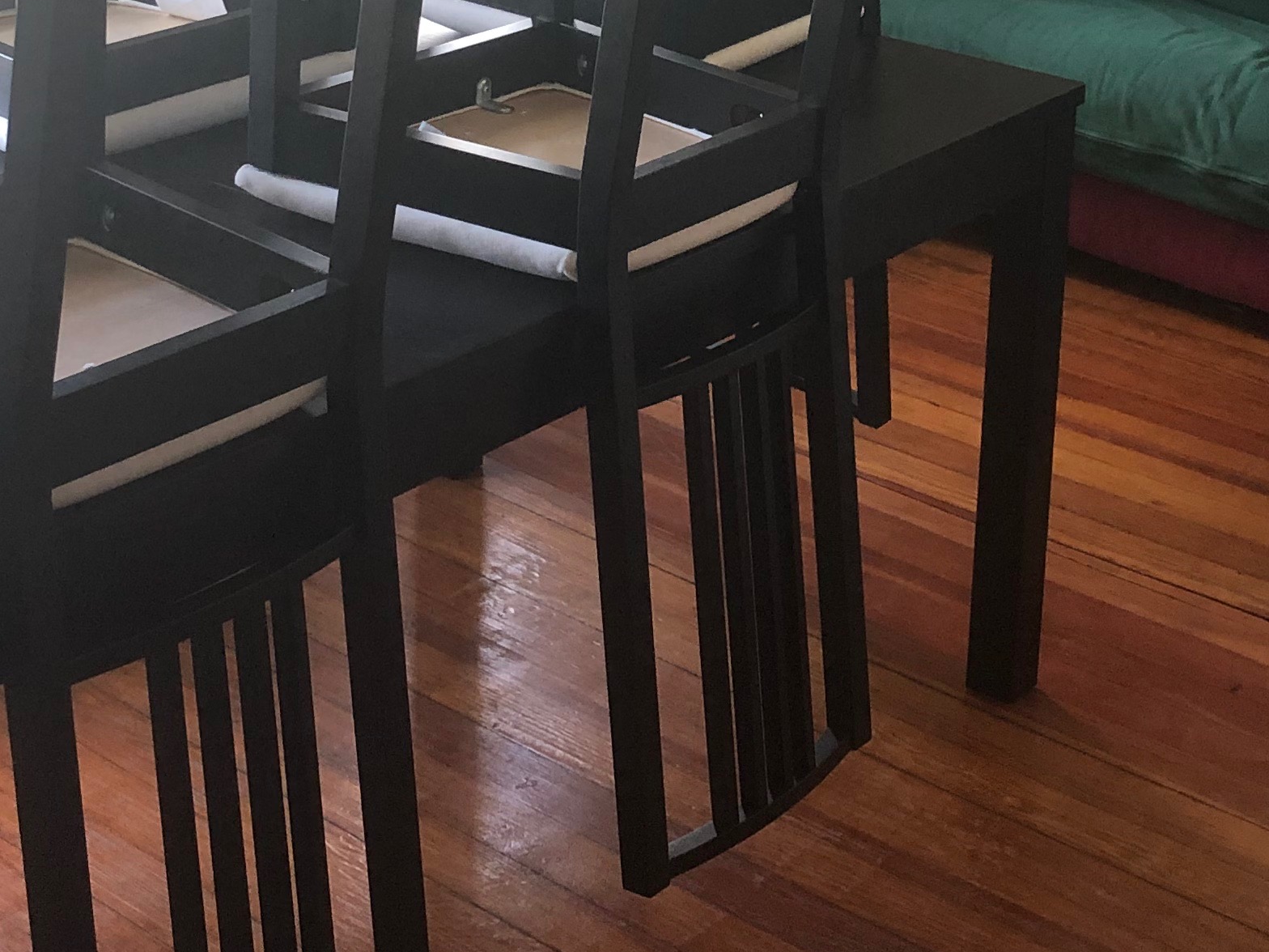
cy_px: -32
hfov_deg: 27.0
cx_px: 647
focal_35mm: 72
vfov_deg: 19.7
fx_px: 2639
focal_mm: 4
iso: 40
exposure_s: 1/17
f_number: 1.8
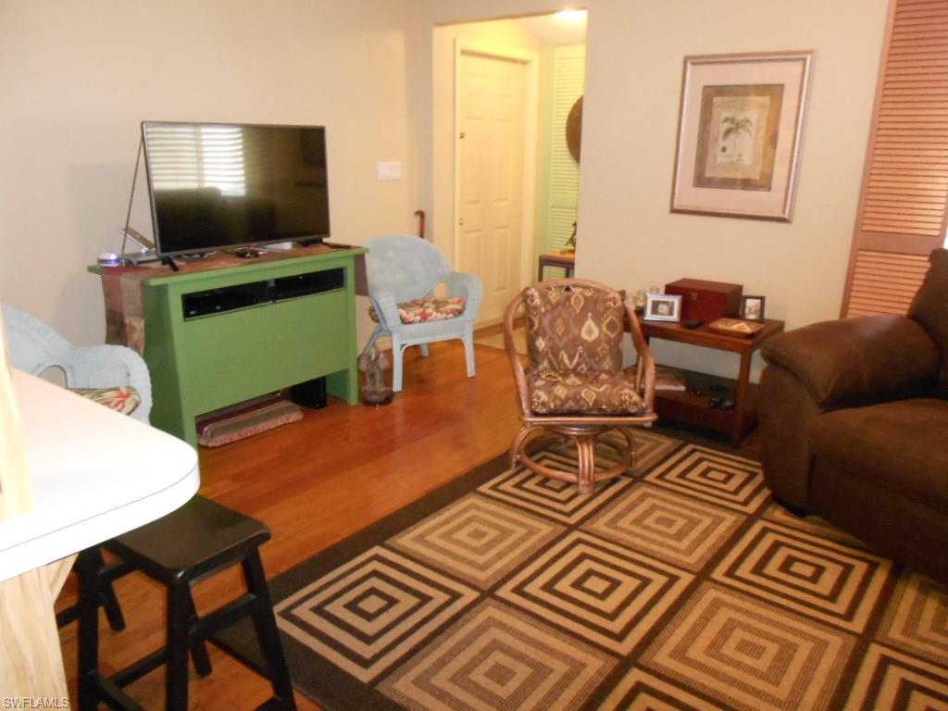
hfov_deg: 67.3
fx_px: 712
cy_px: 356
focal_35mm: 26
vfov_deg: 53.1
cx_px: 474
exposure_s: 1/25
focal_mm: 4.6
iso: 640
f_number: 3.2
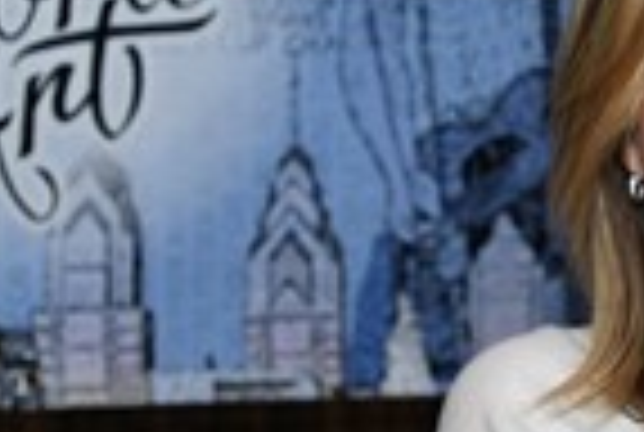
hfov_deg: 10.9
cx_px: 779
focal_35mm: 184
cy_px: 223
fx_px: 3298
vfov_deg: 7.5
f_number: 3.5
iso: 800
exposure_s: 1/125
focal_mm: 32
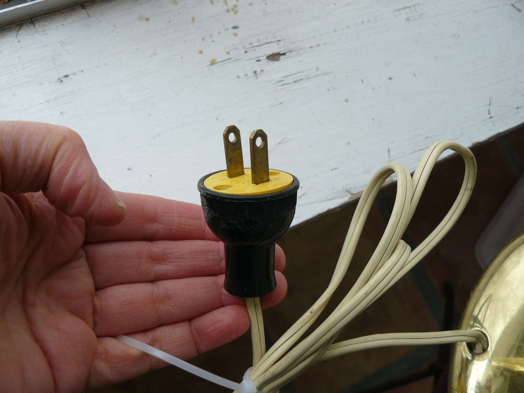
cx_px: 262
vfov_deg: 39.7
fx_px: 545
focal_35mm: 36
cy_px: 196
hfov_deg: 51.4
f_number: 2.8
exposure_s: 1/80
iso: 100
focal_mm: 6
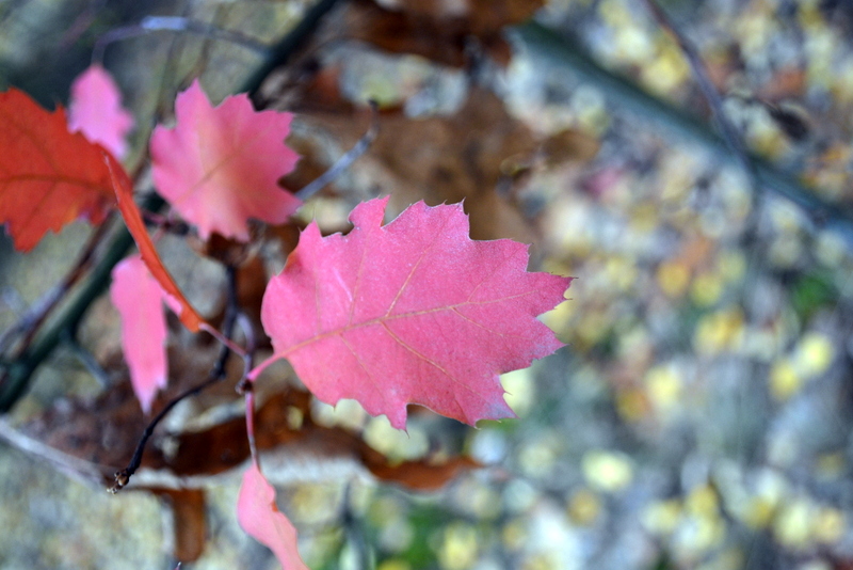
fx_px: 1209
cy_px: 285
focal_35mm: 51
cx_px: 426
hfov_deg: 38.9
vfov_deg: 26.5
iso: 400
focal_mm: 34
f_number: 5
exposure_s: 1/60
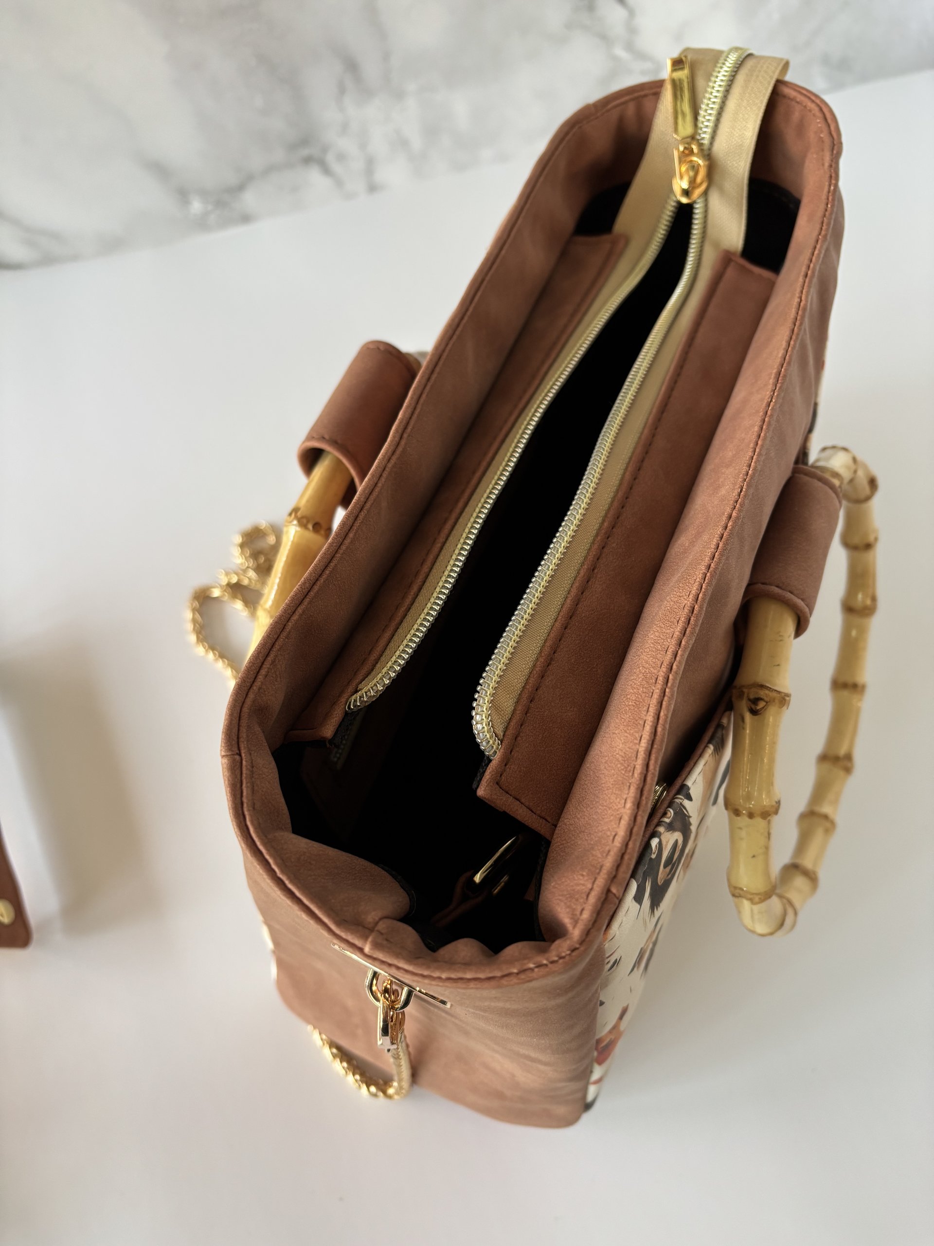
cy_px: 623
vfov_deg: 67.3
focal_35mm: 26
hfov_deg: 53.1
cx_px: 467
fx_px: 935
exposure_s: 1/60
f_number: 1.6
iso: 160
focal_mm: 5.96
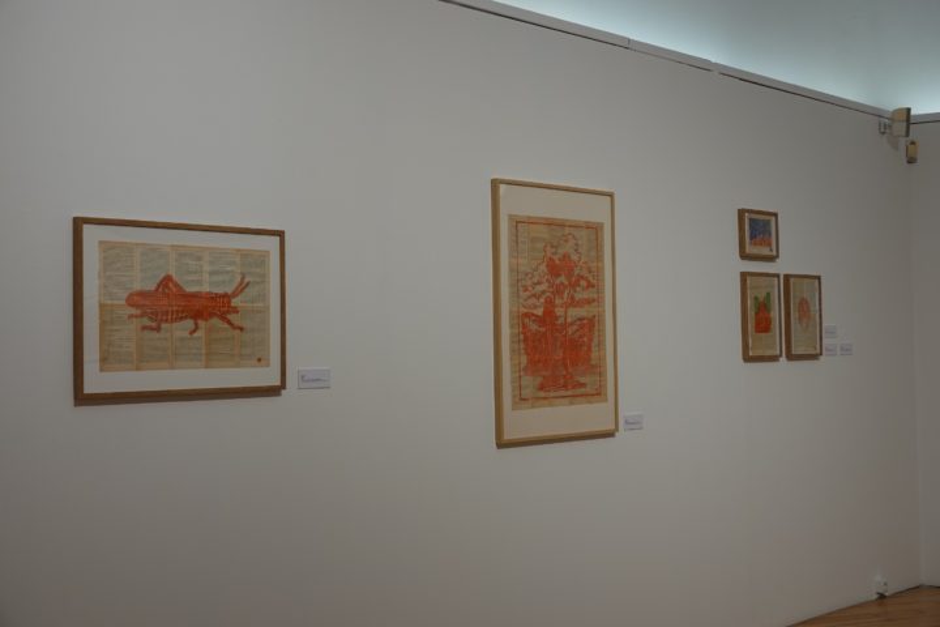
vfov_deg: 30.5
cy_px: 314
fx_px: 1149
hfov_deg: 44.5
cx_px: 470
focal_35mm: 44
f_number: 3.2
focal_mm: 16.31
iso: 100
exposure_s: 1/100
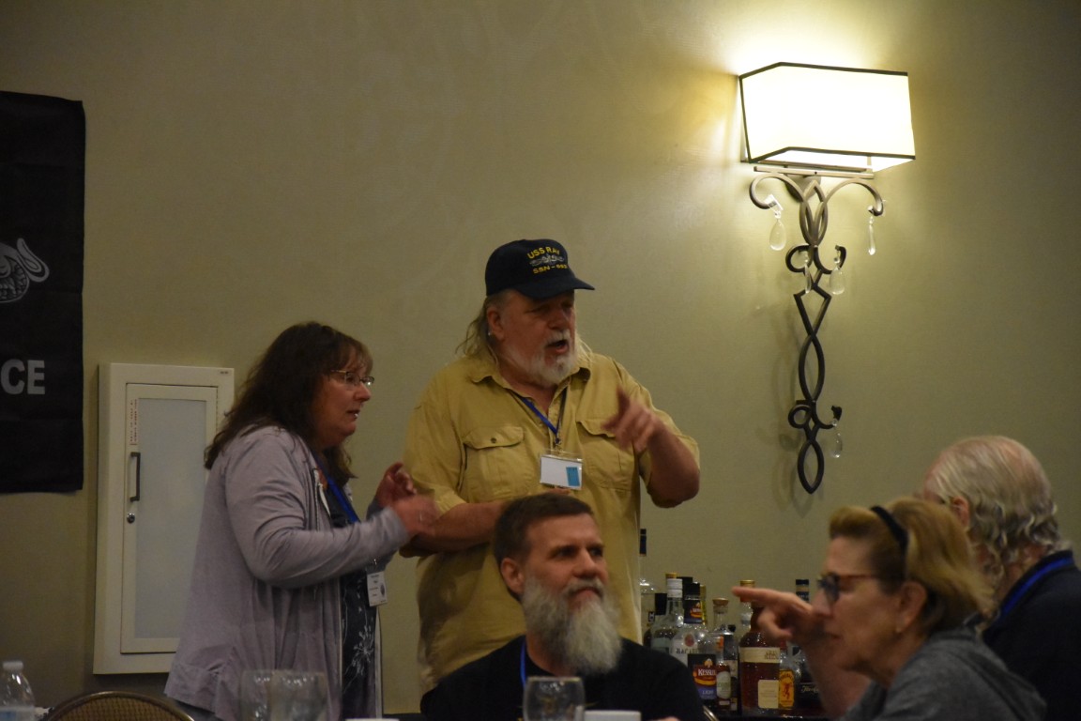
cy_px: 360
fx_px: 4729
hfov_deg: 13.0
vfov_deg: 8.7
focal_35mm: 158
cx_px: 540
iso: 5600
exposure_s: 1/125
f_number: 5.6
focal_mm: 105
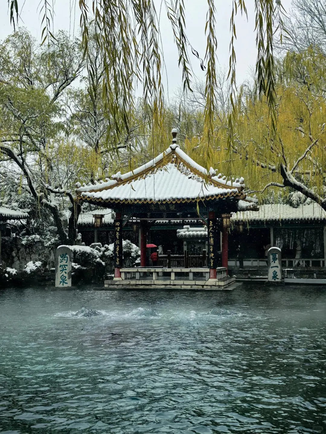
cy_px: 217
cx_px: 163
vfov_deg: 42.1
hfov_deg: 32.2
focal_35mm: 45
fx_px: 565
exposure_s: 1/3058
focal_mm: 7
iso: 200
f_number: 2
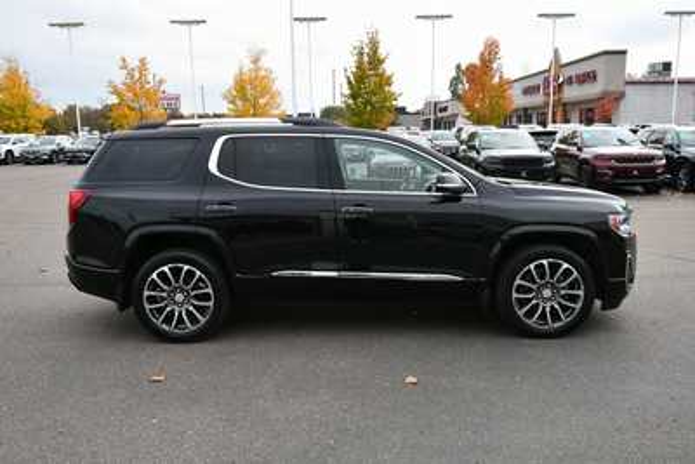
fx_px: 579
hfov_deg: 61.9
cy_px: 232
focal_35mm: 30
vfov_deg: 43.6
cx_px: 348
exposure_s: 1/250
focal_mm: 20
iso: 200
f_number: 7.1
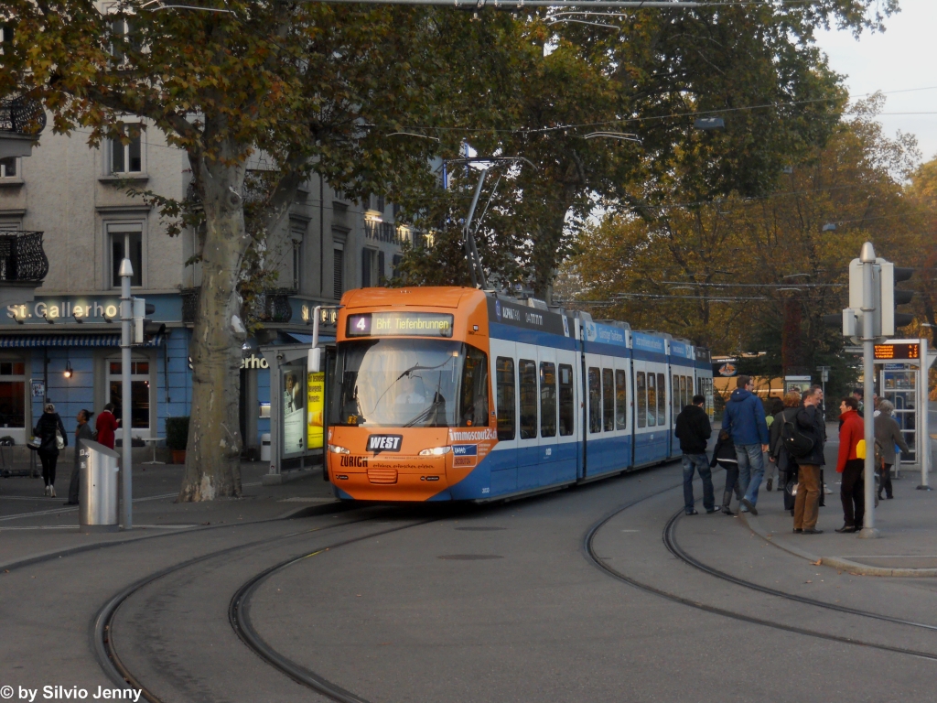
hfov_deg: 30.7
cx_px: 468
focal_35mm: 63
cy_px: 352
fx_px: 1705
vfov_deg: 23.3
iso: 250
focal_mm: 11.2
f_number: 4
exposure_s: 1/60
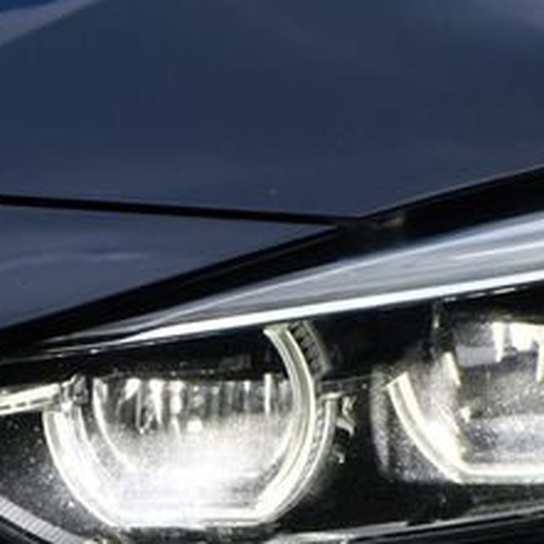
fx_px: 11166
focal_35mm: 628
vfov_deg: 2.8
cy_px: 396
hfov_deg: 2.8
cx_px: 318
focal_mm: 170
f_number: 6.3
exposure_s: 1/500
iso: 200
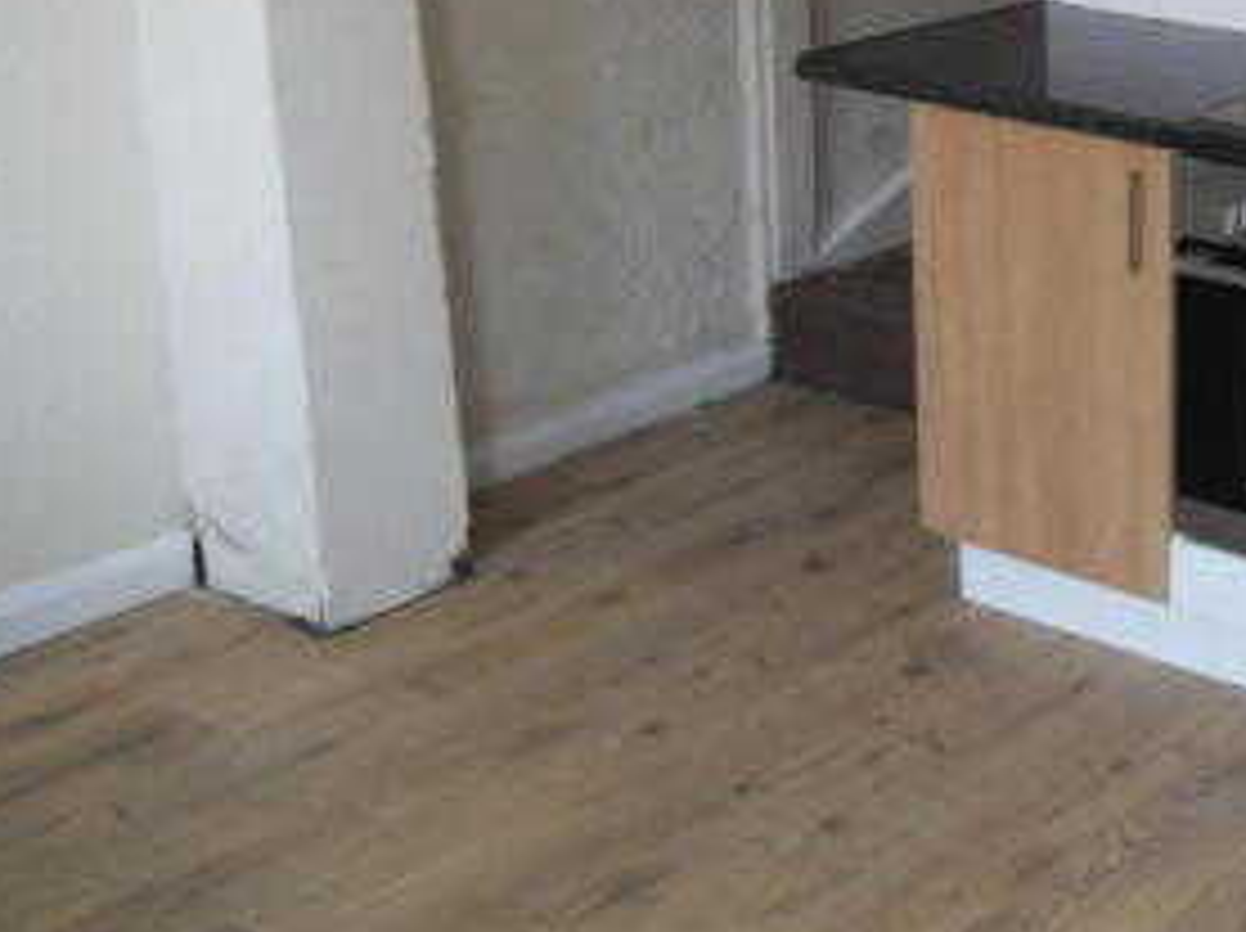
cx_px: 1284
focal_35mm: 59
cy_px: 92
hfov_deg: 30.2
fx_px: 2121
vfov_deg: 24.1
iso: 200
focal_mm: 6
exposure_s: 1/45
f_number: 2.8
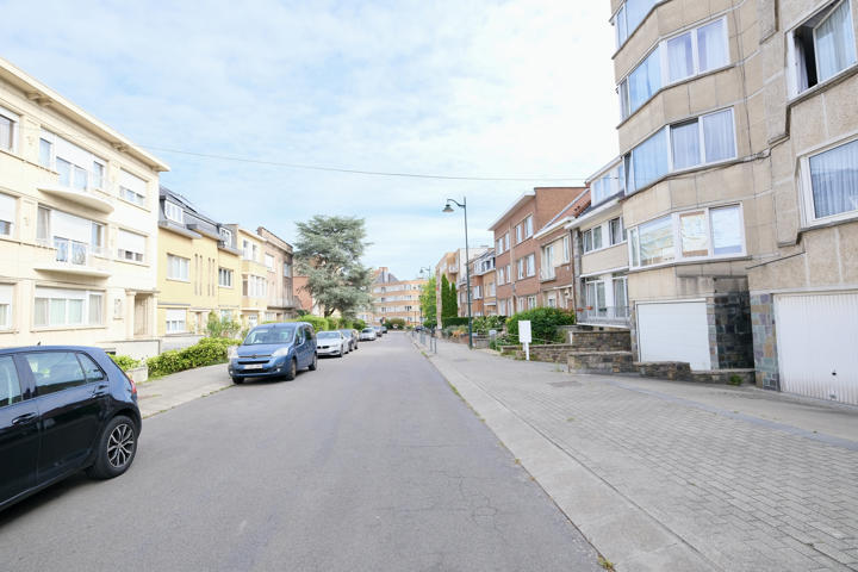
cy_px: 286
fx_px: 405
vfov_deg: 70.4
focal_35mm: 17
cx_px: 429
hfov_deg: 93.3
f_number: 7.1
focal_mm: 11
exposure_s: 1/170
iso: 320
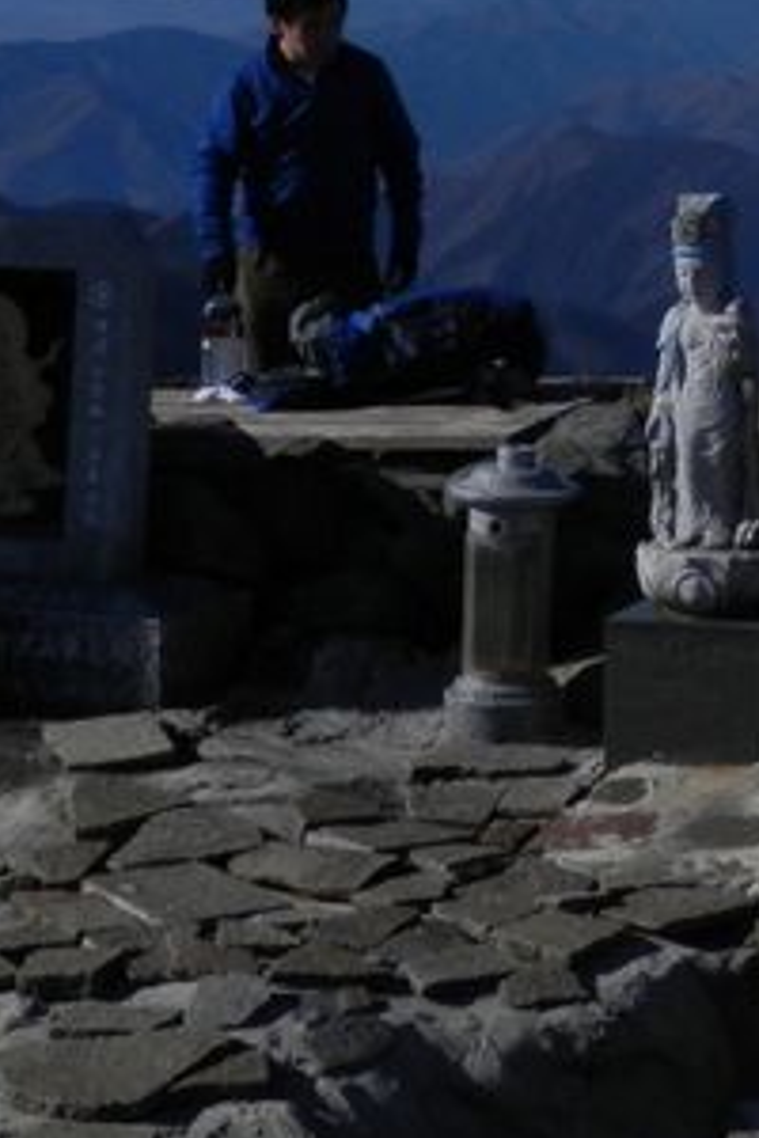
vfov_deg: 18.1
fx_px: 3510
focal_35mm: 111
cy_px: 80
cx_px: 1321
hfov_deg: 11.5
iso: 80
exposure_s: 1/250
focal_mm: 7.3
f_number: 10.4
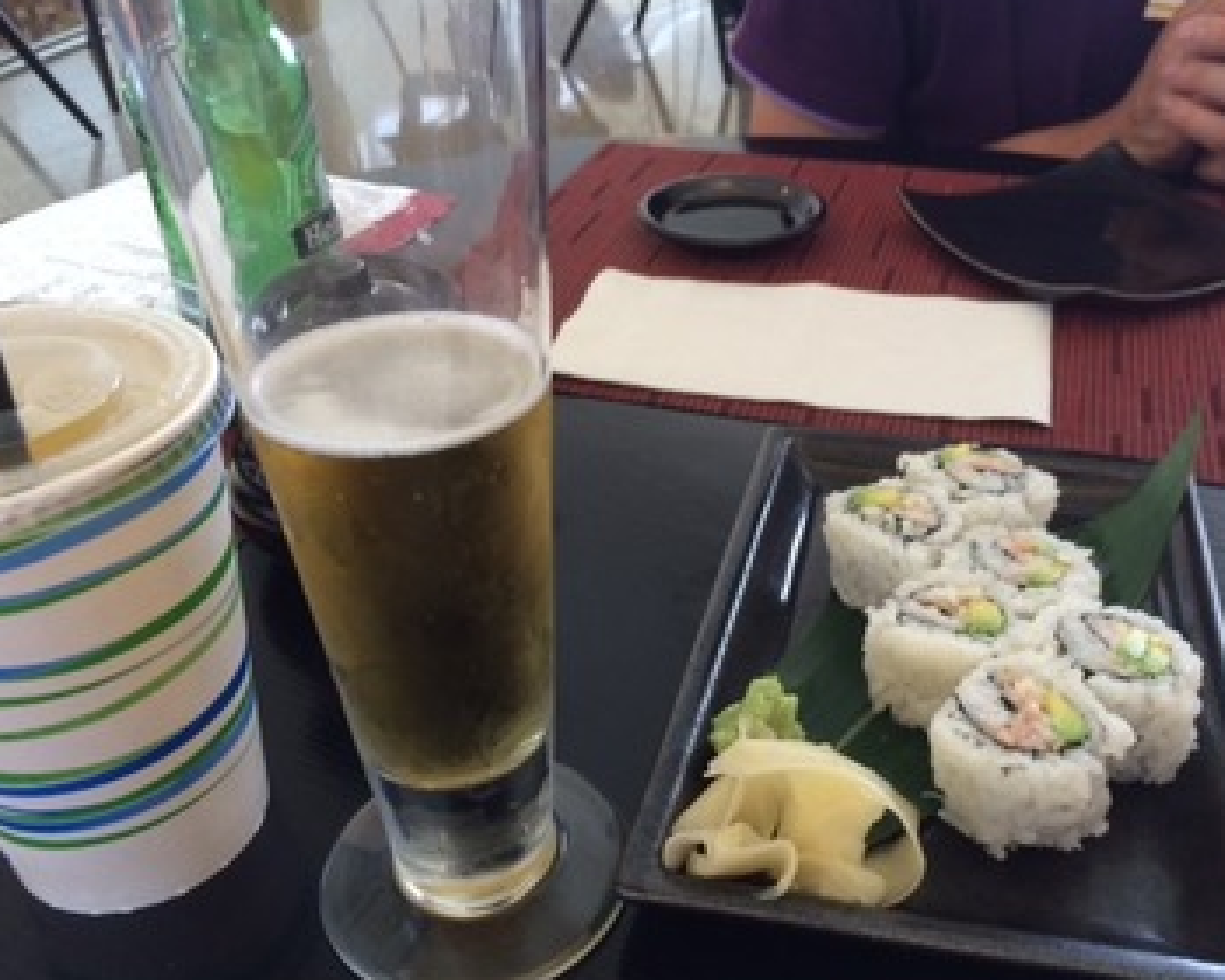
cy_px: 534
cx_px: 724
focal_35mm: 34
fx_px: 1233
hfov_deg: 52.5
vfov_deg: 43.3
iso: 80
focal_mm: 4.15
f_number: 2.2
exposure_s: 1/30
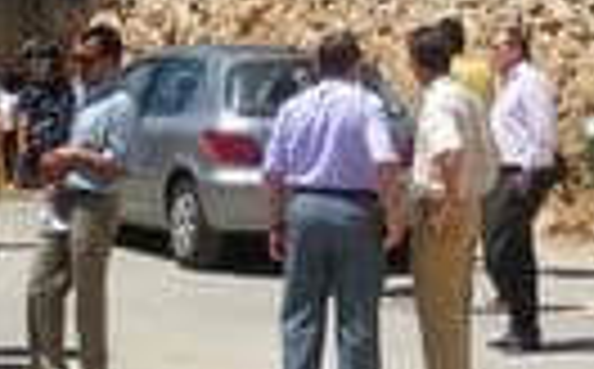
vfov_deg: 8.9
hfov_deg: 14.4
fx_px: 2343
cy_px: -119
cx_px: 459
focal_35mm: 145
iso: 80
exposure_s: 1/400
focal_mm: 6.3
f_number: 5.4
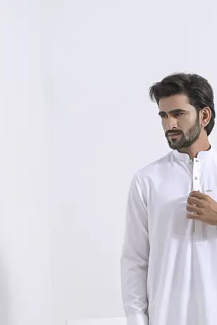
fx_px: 958
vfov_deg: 18.9
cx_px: 185
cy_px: 302
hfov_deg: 12.8
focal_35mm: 106
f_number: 5.6
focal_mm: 50
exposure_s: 1/160
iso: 250
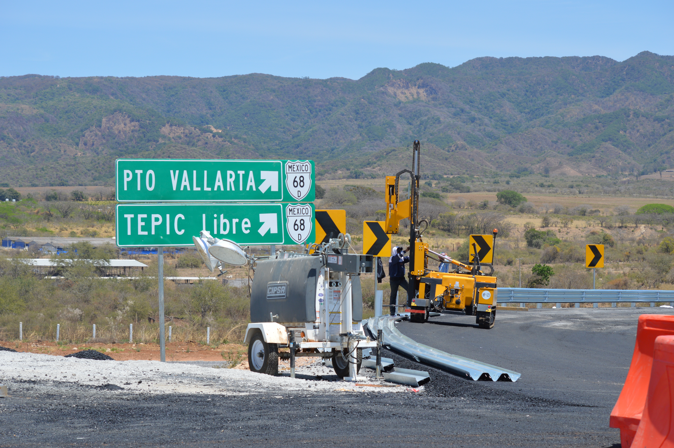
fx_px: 1543
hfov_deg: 24.6
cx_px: 337
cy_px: 224
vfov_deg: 16.5
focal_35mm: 82
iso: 100
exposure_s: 1/250
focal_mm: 55
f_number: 8
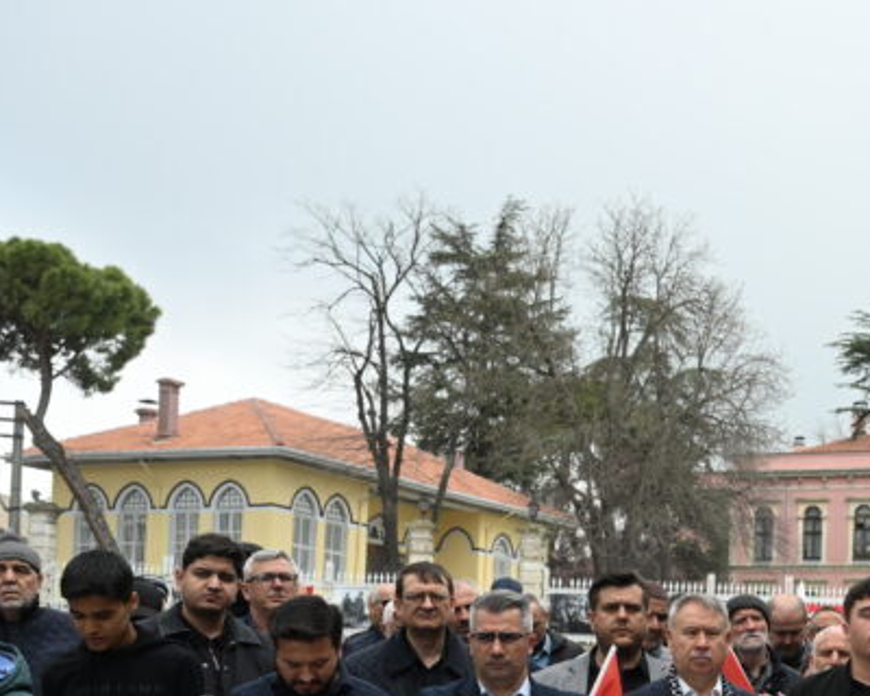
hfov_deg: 24.2
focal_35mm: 72
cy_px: 649
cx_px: 1024
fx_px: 1854
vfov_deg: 20.7
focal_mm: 24
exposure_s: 1/800
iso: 250
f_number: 4.5
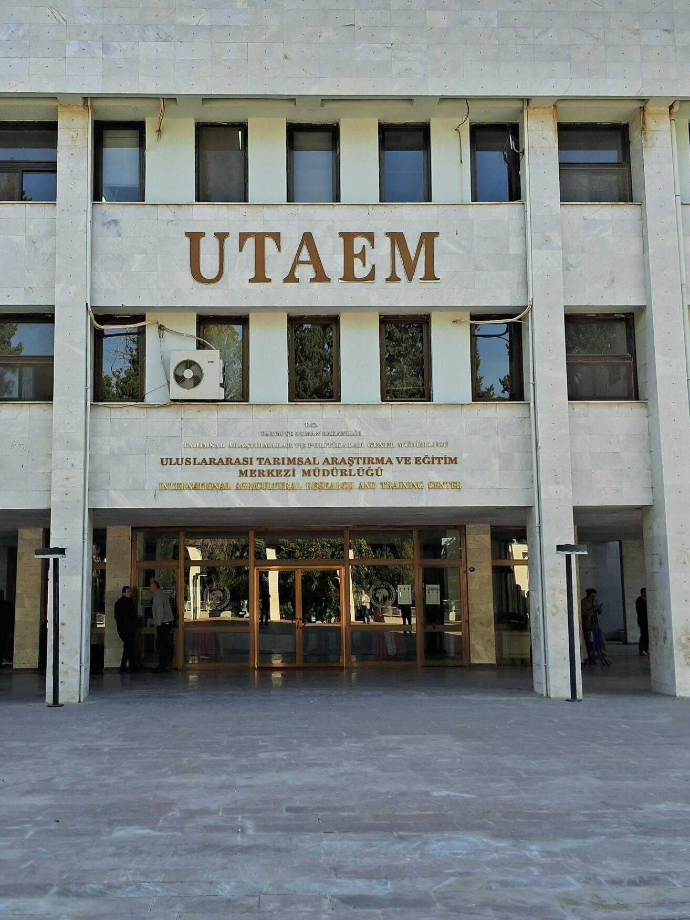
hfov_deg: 37.6
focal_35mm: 38
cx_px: 290
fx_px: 1010
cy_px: 435
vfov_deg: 49.0
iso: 25
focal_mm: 3.98
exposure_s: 1/443
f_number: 1.8
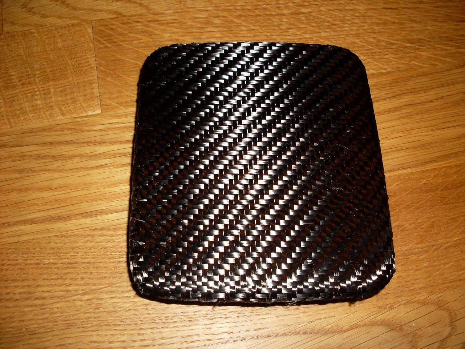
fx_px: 510
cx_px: 232
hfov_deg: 49.0
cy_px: 174
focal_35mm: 38
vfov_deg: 37.7
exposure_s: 1/45
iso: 100
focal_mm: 6.3
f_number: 2.8
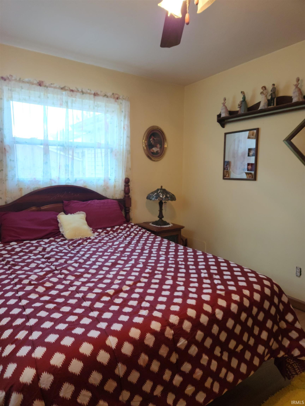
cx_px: 152
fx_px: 270
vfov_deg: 73.9
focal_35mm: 23
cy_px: 203
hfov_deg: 58.9
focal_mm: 5.4
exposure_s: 1/60
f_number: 1.8
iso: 160
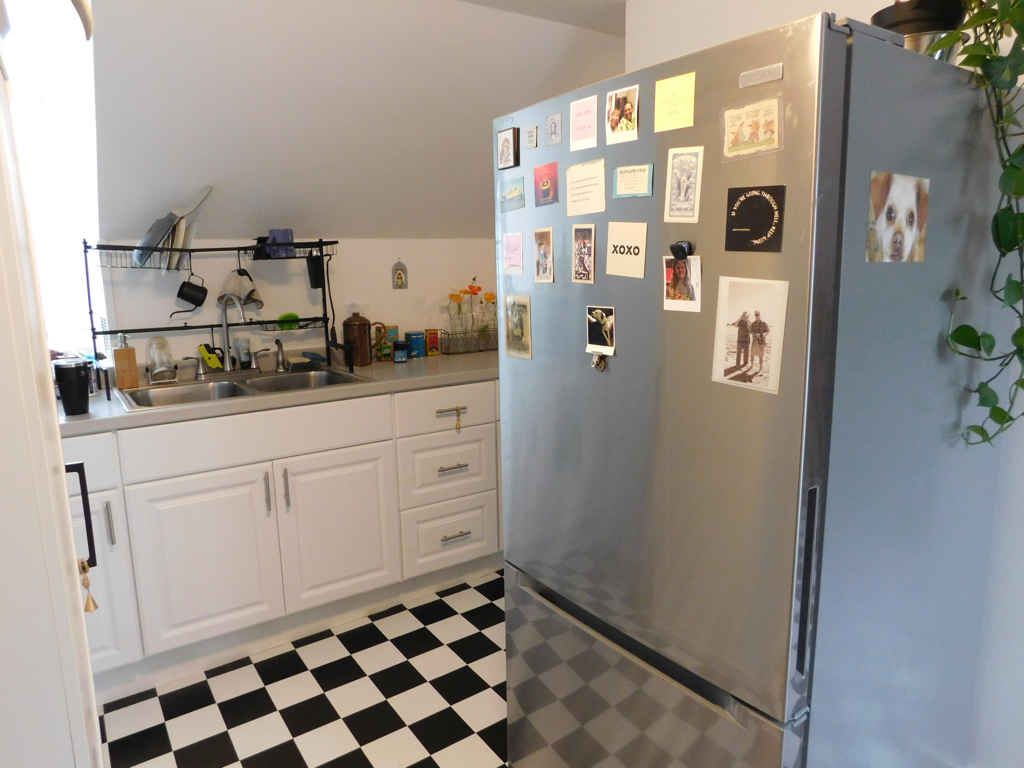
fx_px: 680
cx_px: 512
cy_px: 384
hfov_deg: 73.9
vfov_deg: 58.9
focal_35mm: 23
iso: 360
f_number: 3
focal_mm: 4
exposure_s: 1/30
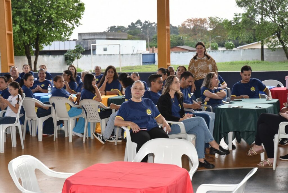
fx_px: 552
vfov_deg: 19.8
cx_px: 144
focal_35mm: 69
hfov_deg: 29.2
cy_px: 96
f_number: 5.6
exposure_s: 1/125
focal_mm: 46
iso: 560
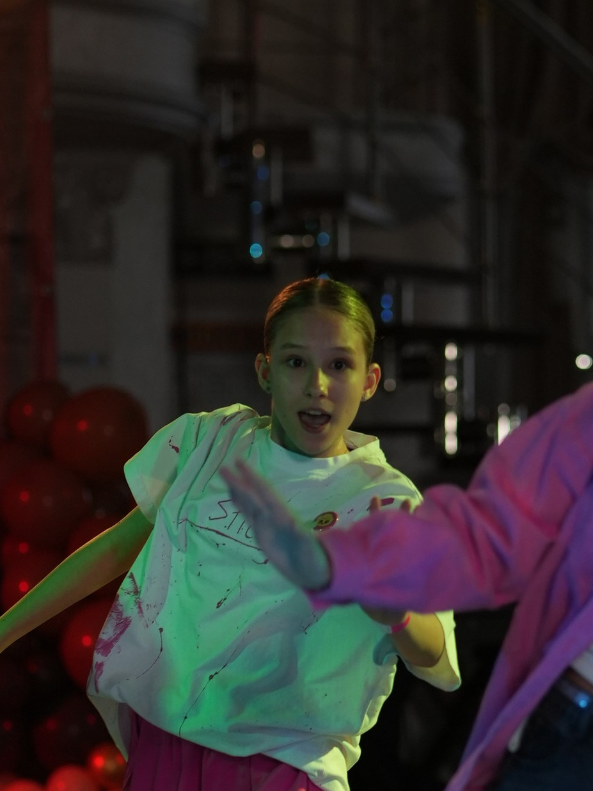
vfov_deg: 7.8
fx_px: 5802
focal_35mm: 254
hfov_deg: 5.8
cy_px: 596
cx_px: 504
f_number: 2.2
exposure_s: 1/400
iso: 800
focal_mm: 85
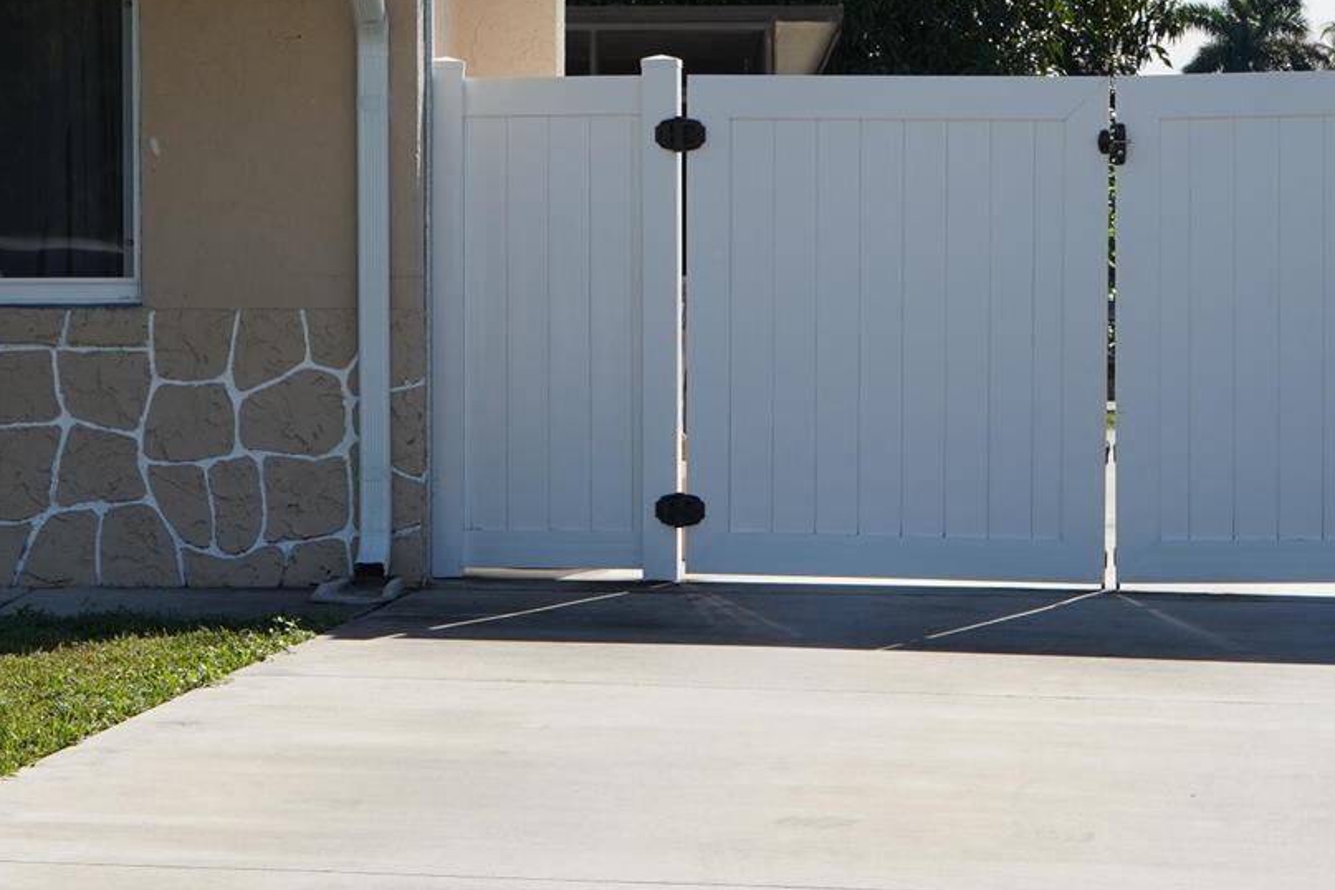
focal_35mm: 104
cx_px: 473
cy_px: 404
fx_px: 3856
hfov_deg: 19.6
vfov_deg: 13.2
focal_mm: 41
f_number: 9
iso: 250
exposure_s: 1/640
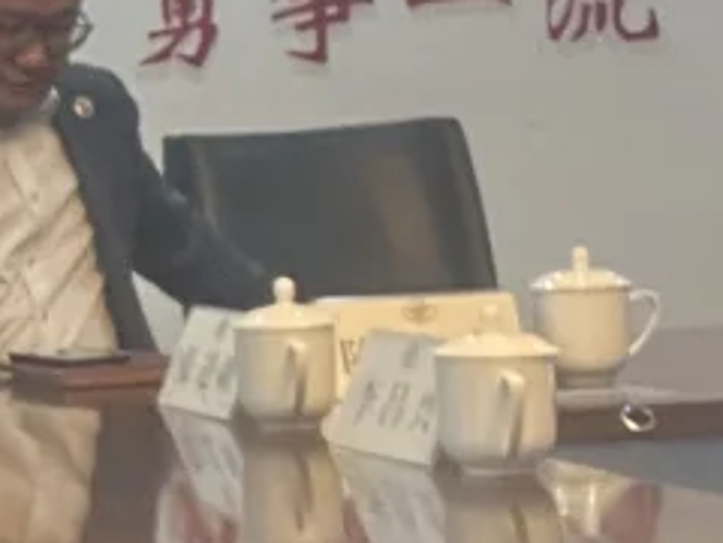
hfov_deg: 12.7
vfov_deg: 10.7
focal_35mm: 138
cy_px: 199
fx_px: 2882
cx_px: -684
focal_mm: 2.71
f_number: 2.2
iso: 320
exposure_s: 1/33
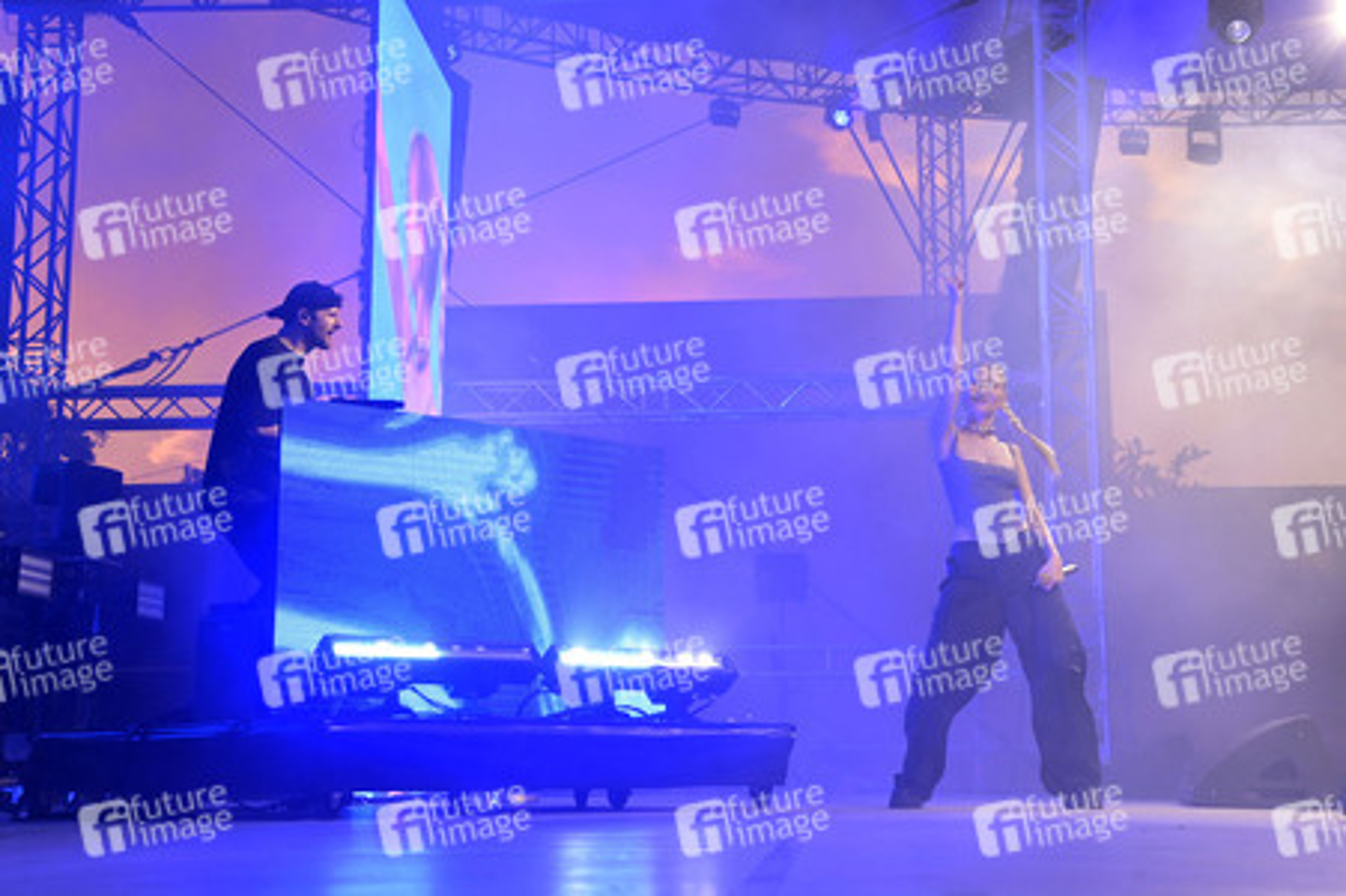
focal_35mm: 48
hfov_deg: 41.1
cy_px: 448
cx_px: 673
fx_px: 1793
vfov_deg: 28.0
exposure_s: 1/640
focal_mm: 48
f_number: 5.6
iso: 4000
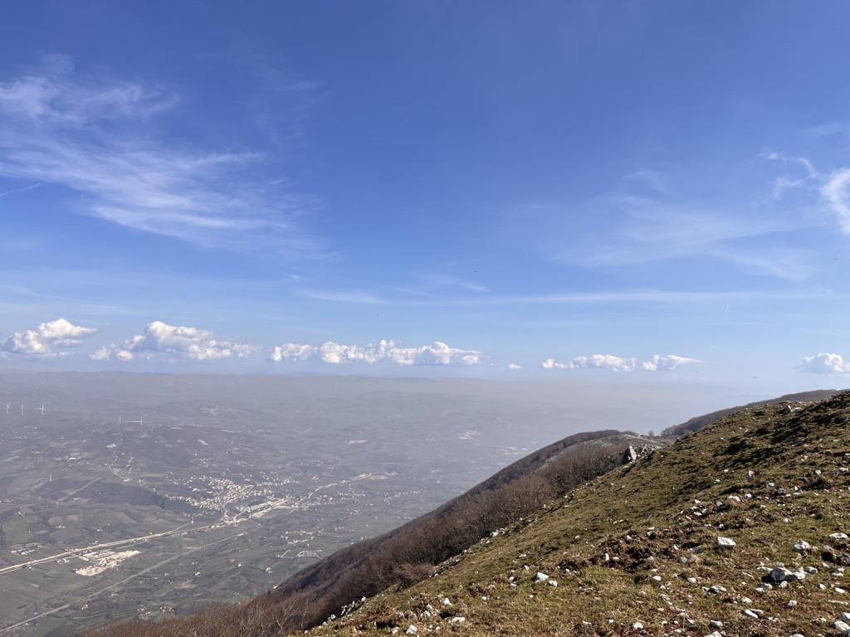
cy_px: 318
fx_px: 638
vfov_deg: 53.1
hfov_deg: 67.3
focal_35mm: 26
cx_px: 425
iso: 50
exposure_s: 1/4149
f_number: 1.6
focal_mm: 5.1
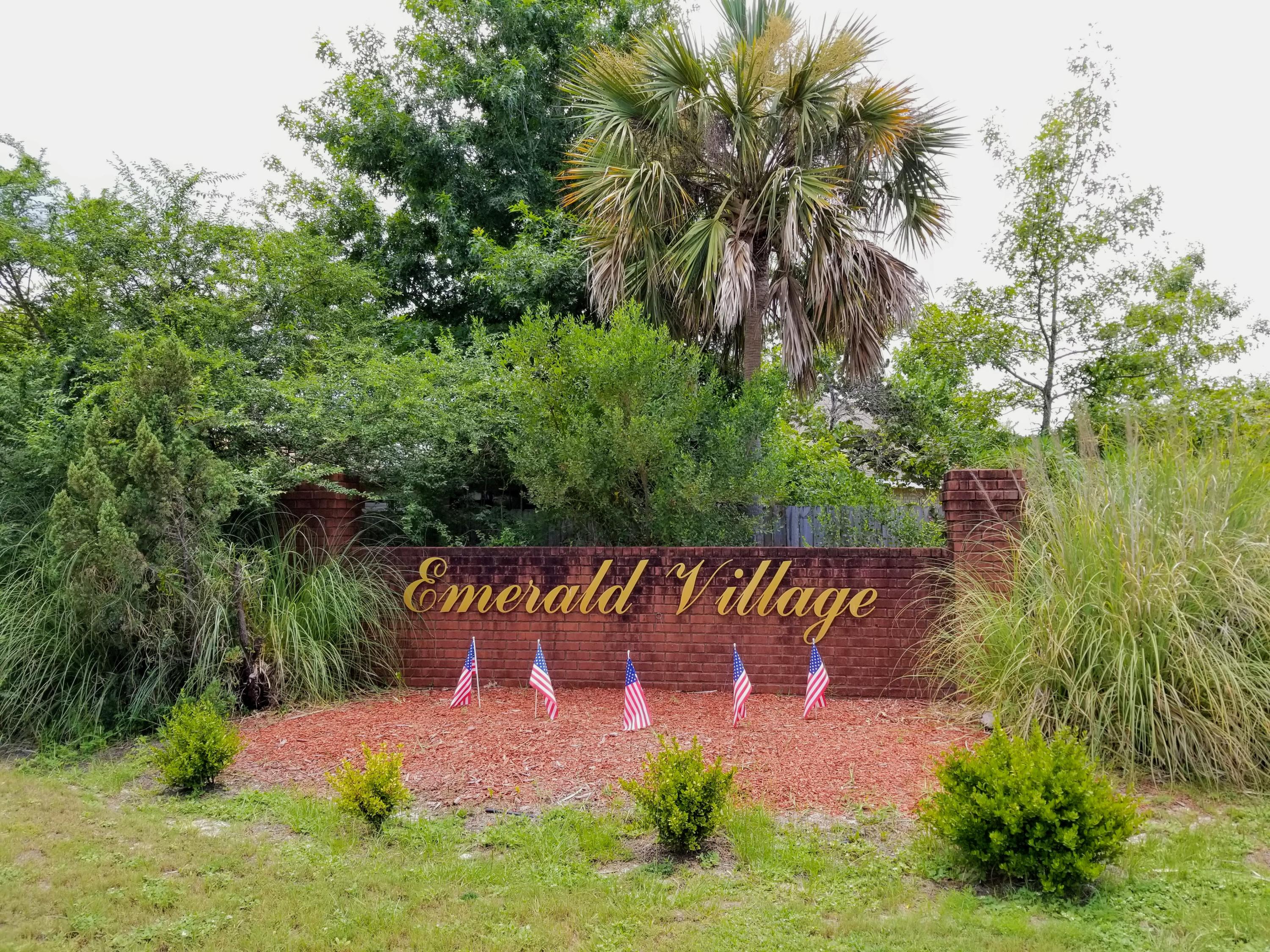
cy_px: 476
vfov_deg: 53.1
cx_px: 635
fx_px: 954
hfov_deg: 67.3
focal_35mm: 26
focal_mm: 4.3
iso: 50
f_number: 1.7
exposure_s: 1/566
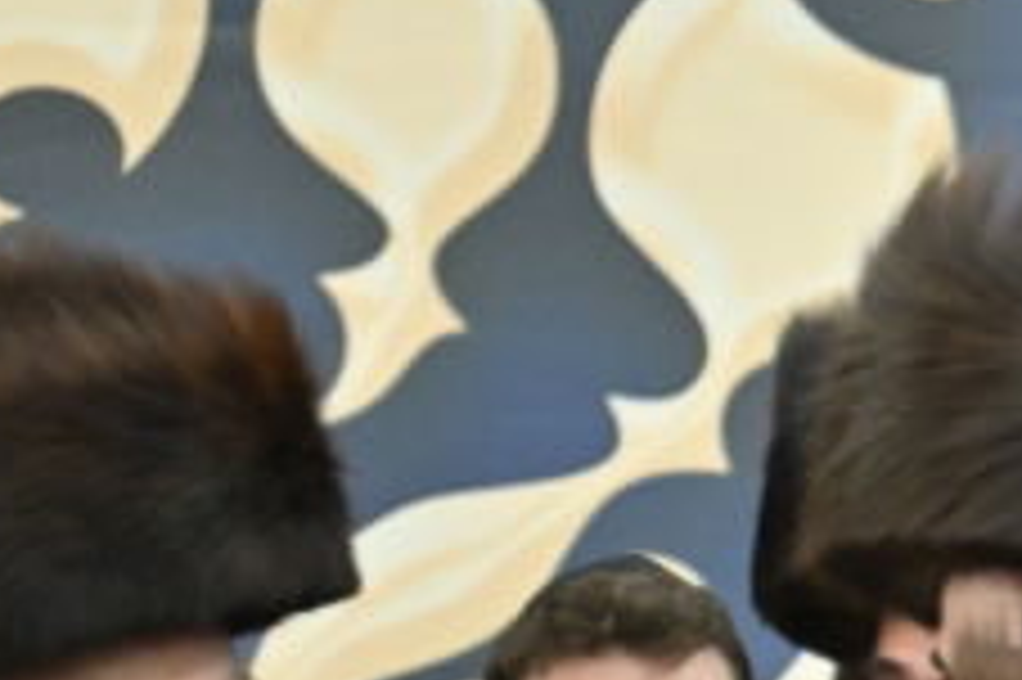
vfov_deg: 1.5
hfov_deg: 2.3
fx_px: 25644
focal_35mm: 904
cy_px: 1475
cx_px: 1814
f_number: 2.8
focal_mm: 200
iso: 1250
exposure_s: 1/320
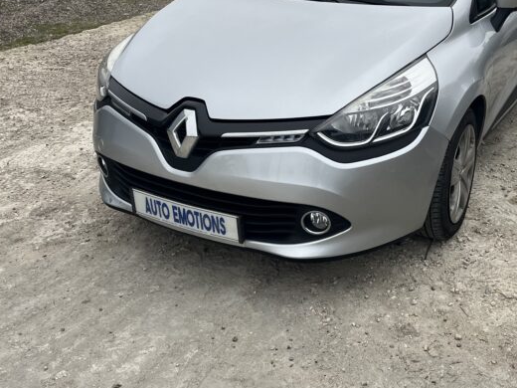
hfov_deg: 45.8
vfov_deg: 35.5
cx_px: 358
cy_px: 120
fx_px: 597
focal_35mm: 40
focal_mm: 5.1
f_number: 1.6
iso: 80
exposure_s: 1/121
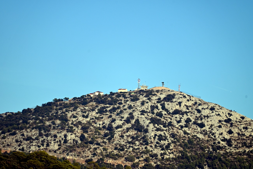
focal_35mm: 300
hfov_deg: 6.9
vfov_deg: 4.6
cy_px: 84
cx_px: 126
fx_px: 2108
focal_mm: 300
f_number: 5.6
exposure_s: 1/1000
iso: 220
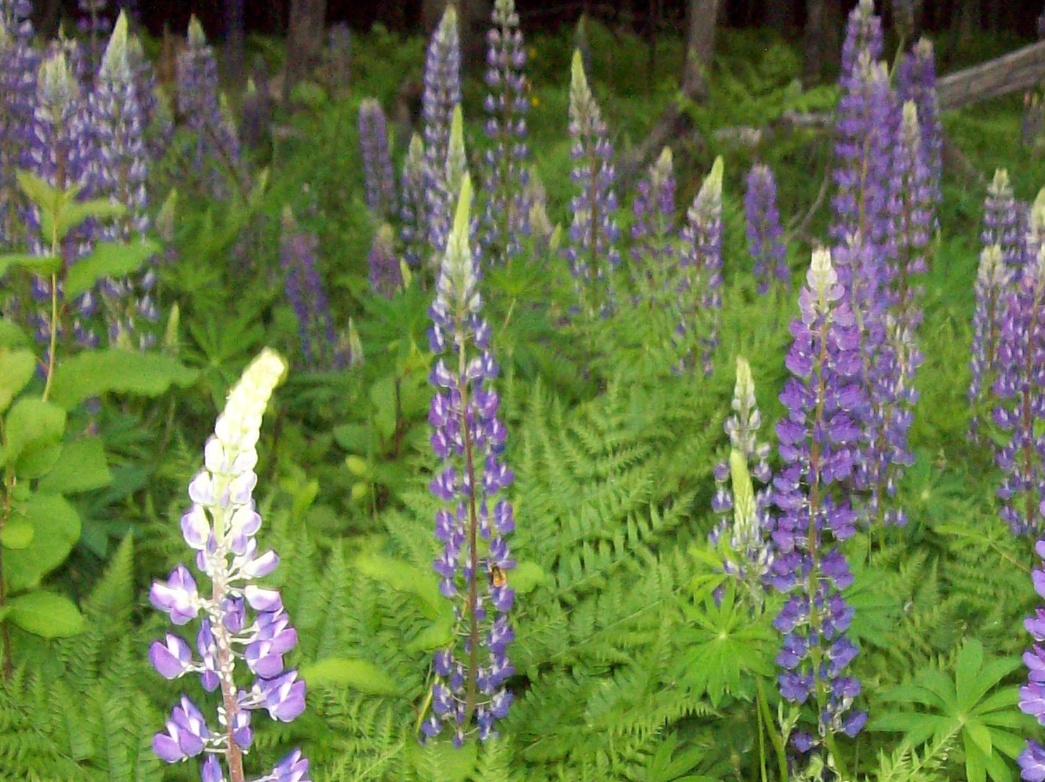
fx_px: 2082
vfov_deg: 21.1
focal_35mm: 69
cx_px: 738
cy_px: 577
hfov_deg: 27.9
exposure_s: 1/64
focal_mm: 6
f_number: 2.7
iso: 140
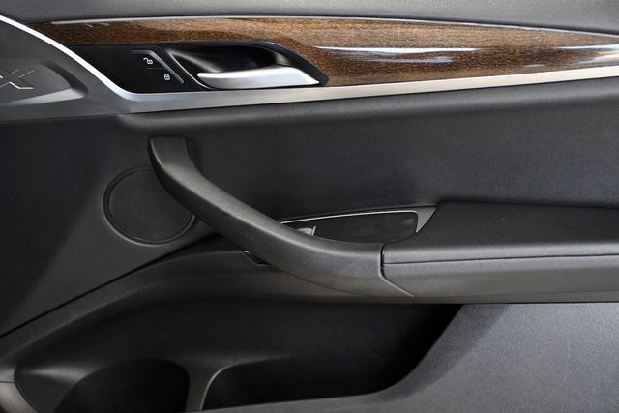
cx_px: 310
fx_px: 1238
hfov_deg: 28.1
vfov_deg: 18.9
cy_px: 206
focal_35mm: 72
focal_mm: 48
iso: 2500
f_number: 5
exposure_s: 1/100
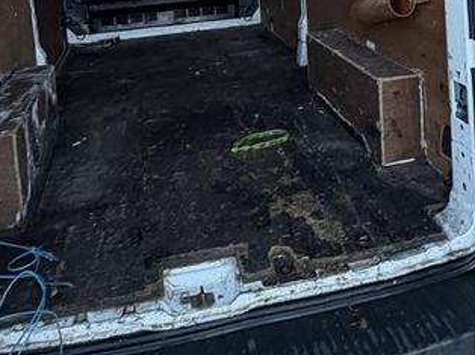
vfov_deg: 31.1
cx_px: 238
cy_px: -54
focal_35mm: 40
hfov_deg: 46.8
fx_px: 548
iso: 125
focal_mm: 2.22
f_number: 2.2
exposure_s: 1/99
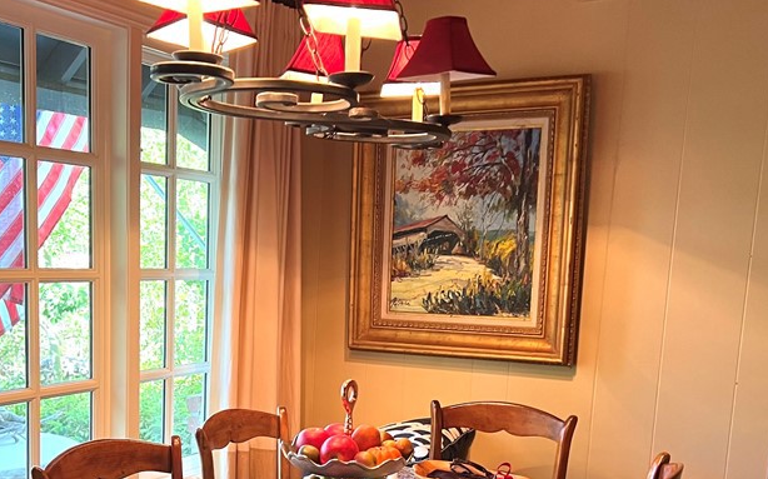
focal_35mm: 46
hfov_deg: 43.0
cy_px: 400
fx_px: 962
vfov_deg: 27.3
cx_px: 271
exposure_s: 1/60
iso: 80
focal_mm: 5.7
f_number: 1.5
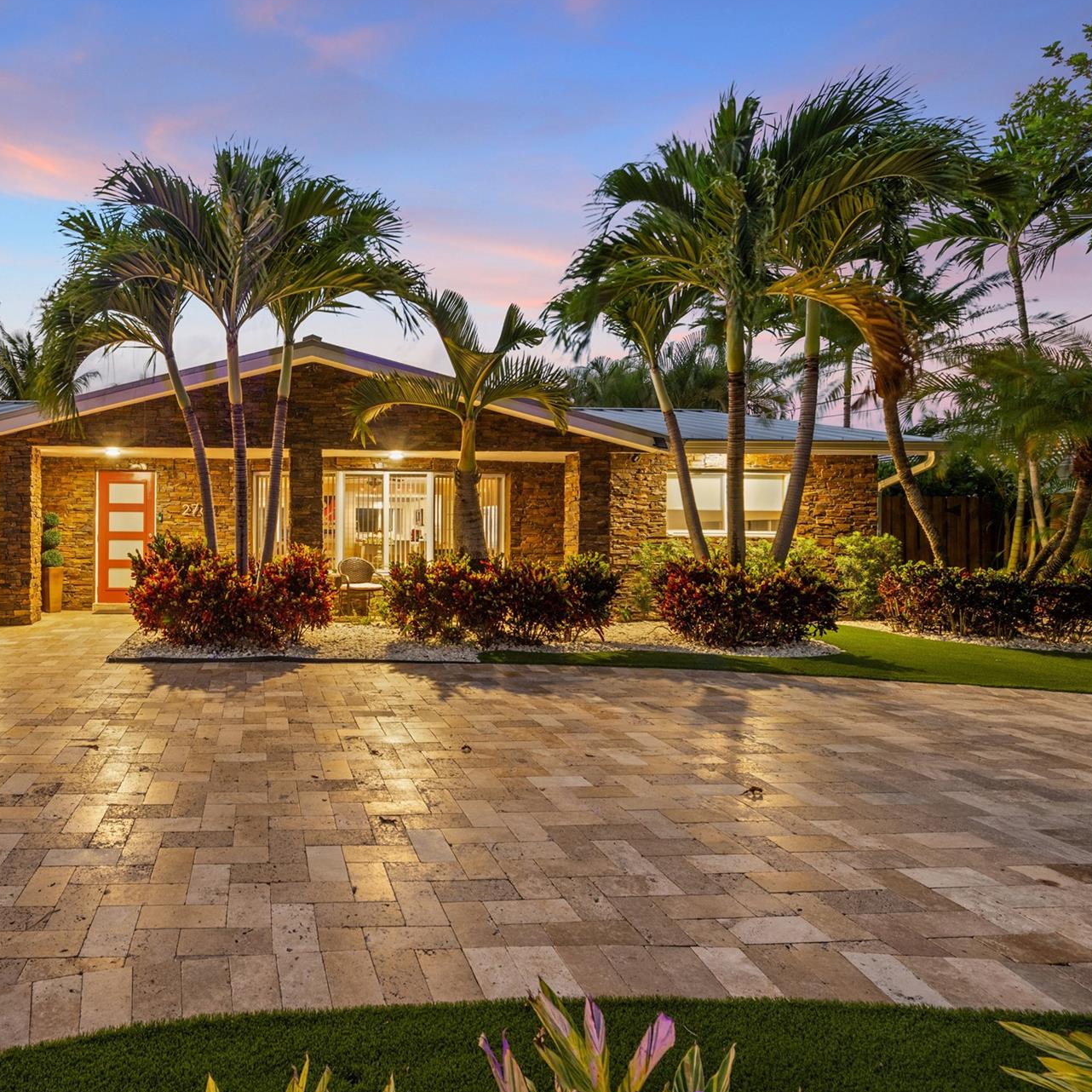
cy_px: 541
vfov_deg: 77.7
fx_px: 678
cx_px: 286
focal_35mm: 19
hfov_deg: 72.8
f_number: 7.1
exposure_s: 4
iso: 250
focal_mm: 14
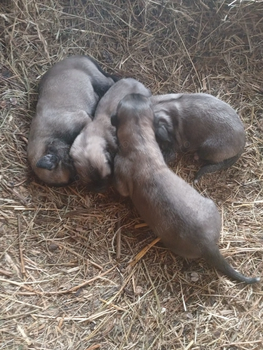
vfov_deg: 63.4
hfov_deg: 49.9
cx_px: 132
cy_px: 175
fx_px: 283
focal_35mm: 28
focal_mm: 3.98
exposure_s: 1/16.7
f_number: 1.8
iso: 2800
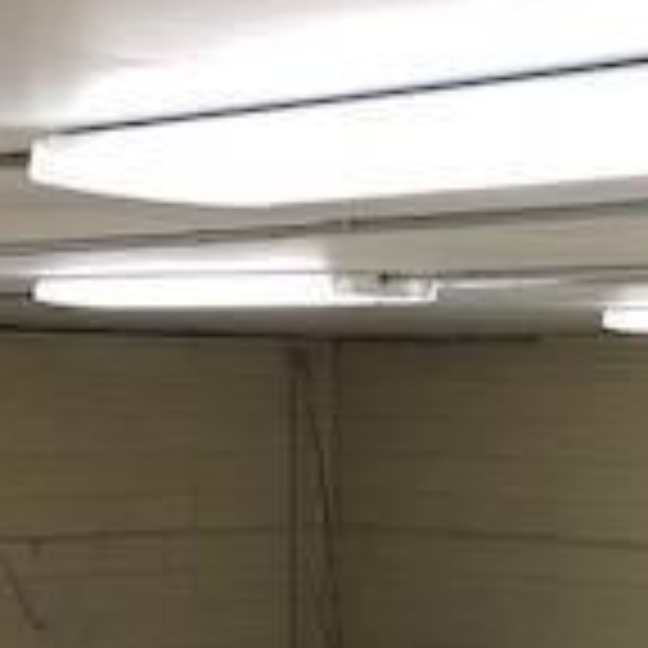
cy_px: 666
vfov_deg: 15.5
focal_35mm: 110
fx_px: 2330
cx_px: 486
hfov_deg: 15.8
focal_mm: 4
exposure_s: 1/30
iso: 32
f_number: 1.8
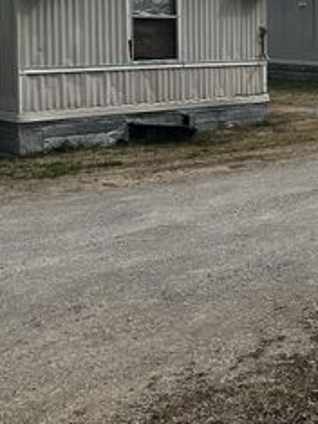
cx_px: 421
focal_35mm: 68
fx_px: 834
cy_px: 73
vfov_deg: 27.9
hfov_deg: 19.8
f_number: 1.78
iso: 80
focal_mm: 6.86
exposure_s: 1/8197
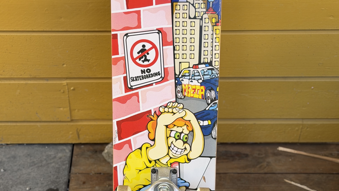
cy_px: 85
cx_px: 170
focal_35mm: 70
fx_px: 629
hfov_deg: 30.2
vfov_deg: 17.2
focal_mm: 6.76
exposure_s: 1/549
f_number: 1.78
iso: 64
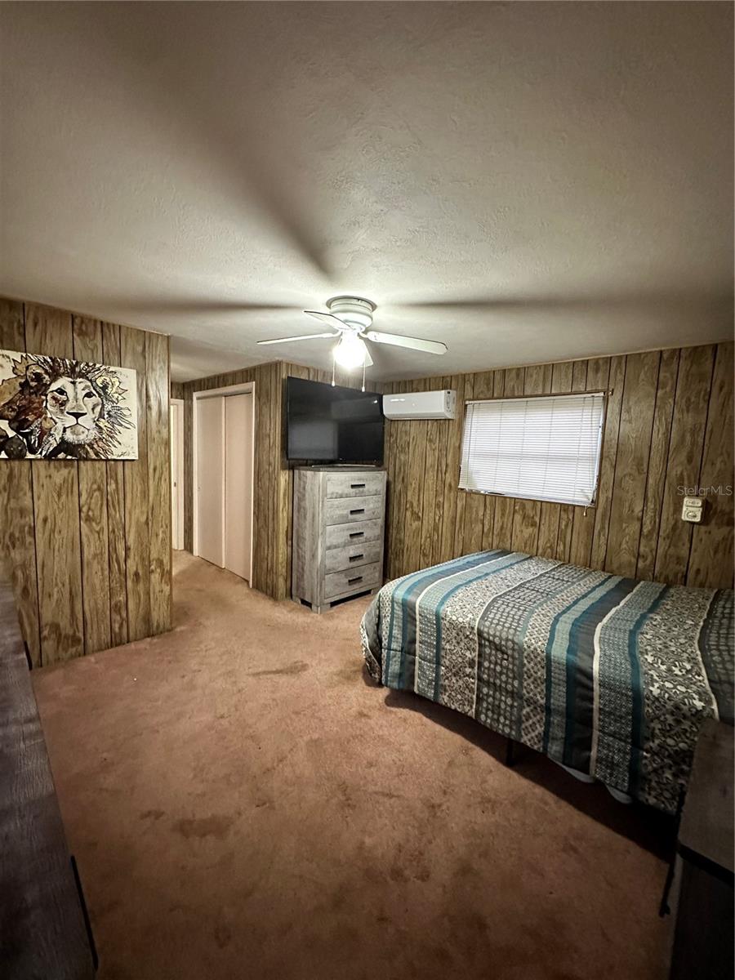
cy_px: 490
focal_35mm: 14
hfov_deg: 85.7
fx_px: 396
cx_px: 368
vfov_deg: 102.1
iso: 800
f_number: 2.2
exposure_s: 1/40
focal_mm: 2.22
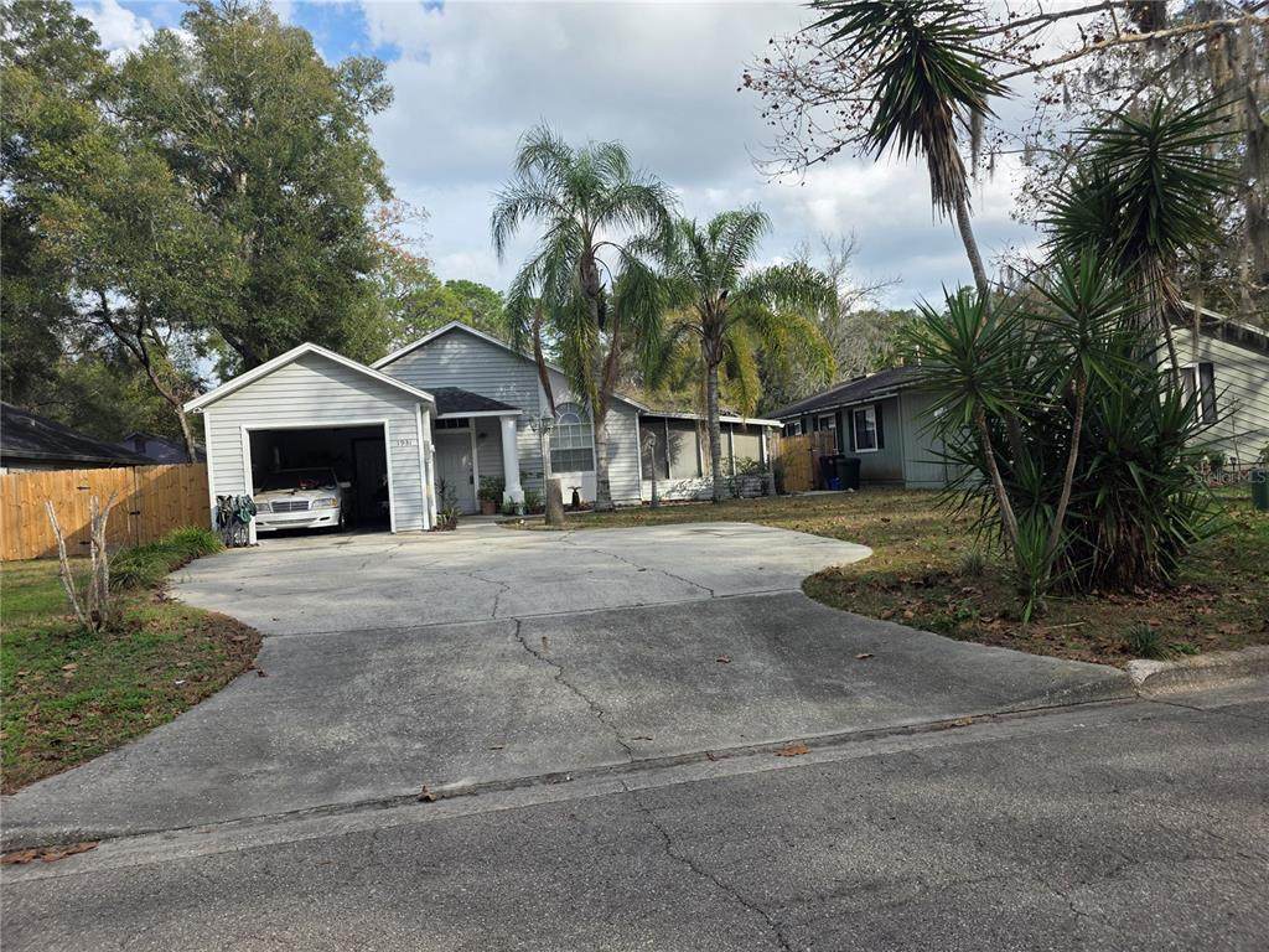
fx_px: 843
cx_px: 634
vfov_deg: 58.9
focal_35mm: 23
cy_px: 476
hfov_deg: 73.9
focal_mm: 6.3
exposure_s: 1/3436
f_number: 1.7
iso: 80
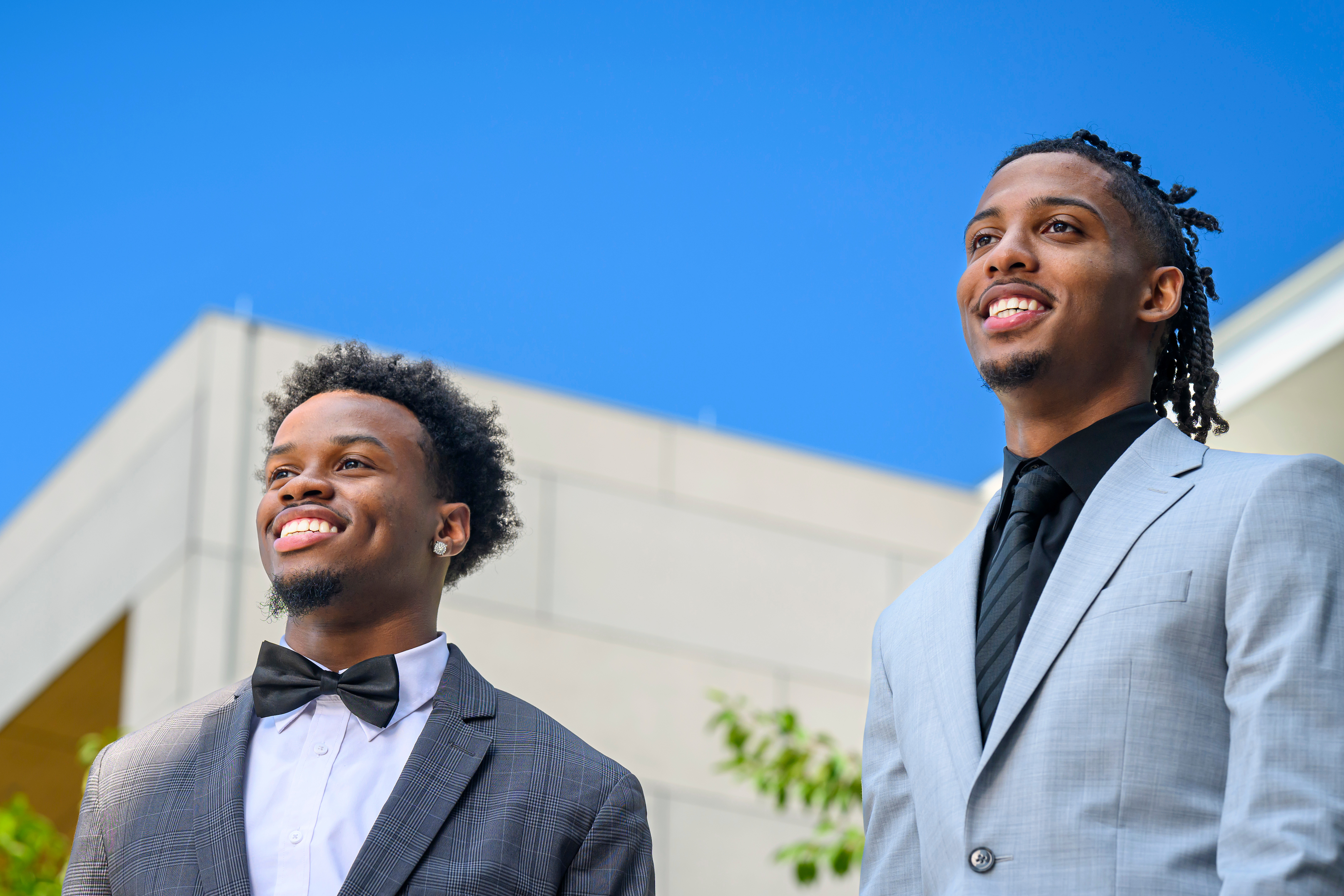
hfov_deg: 18.7
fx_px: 4069
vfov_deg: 12.6
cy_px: 481
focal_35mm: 109
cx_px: 509
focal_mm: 85
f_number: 5
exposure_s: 1/640
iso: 200
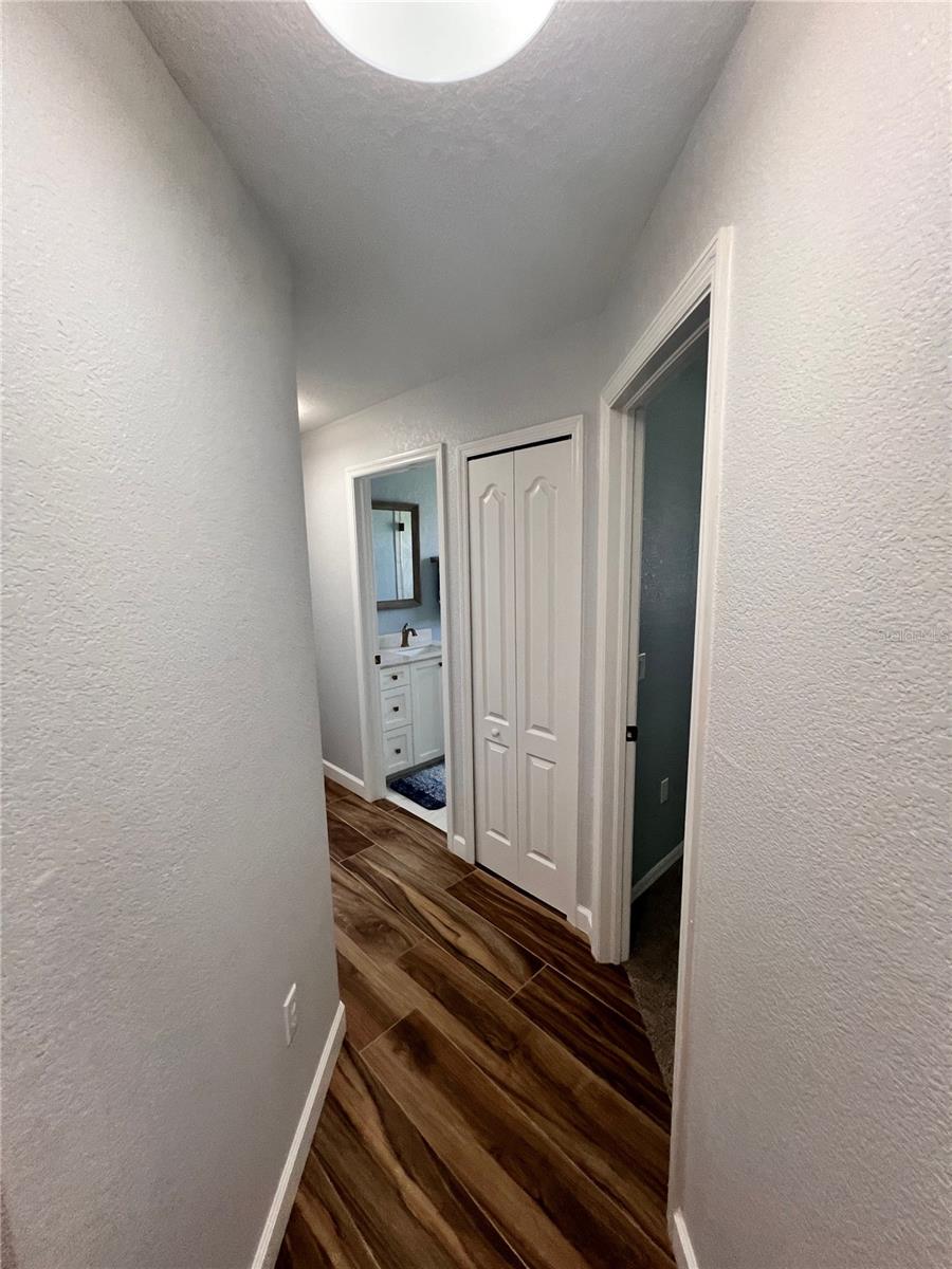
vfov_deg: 106.2
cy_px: 634
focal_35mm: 13
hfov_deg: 89.9
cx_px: 476
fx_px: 477
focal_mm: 1.57
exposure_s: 1/120
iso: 250
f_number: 1.8
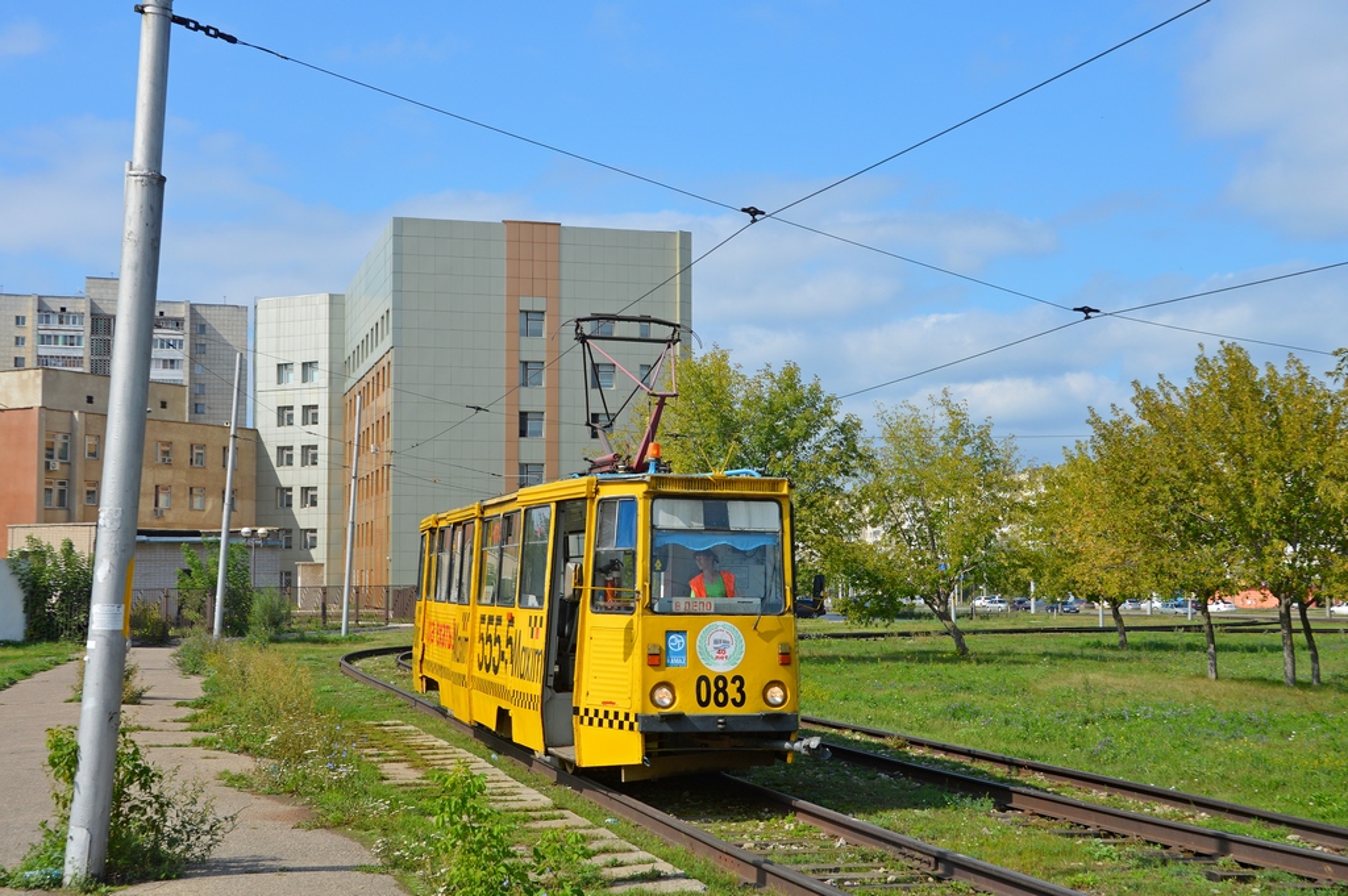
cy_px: 448
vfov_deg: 28.0
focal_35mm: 48
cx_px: 674
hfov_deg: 41.1
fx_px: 1796
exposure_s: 1/250
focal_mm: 32
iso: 100
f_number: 8
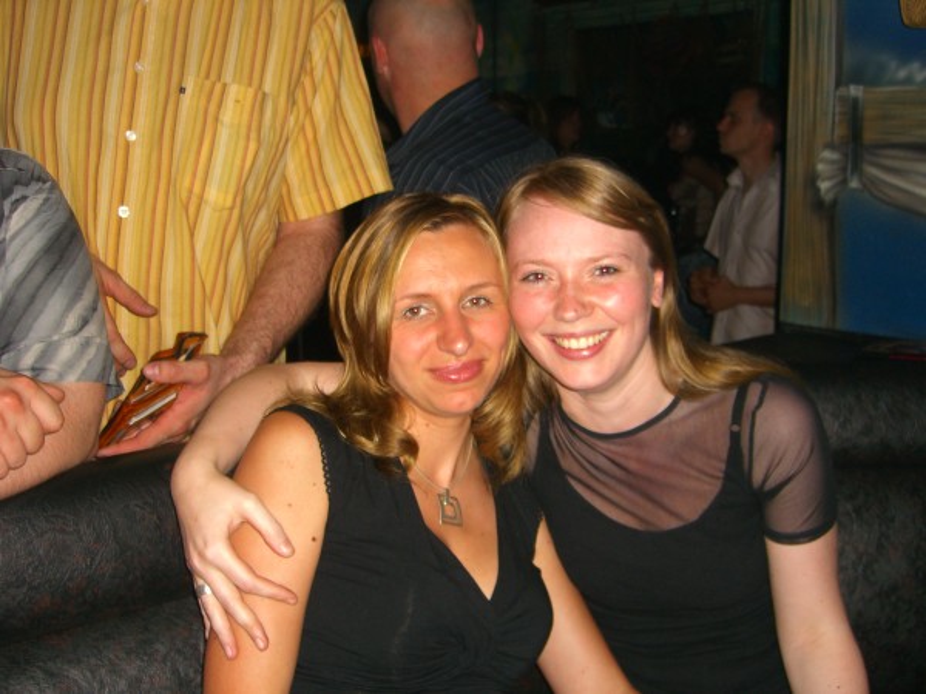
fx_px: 1017
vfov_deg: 37.7
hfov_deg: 49.0
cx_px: 463
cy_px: 347
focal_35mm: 38
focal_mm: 7.9
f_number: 2.8
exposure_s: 1/60
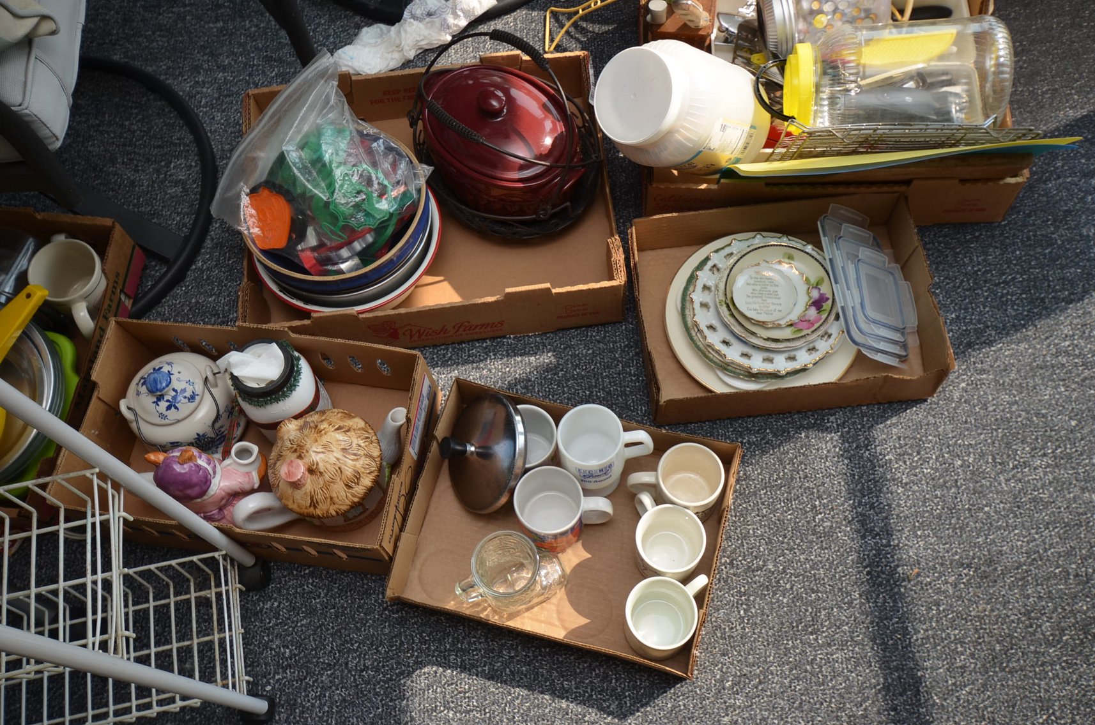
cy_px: 362
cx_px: 548
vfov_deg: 43.4
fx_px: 911
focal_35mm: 30
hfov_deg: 62.0
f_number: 6.3
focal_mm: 20
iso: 100
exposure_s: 1/160
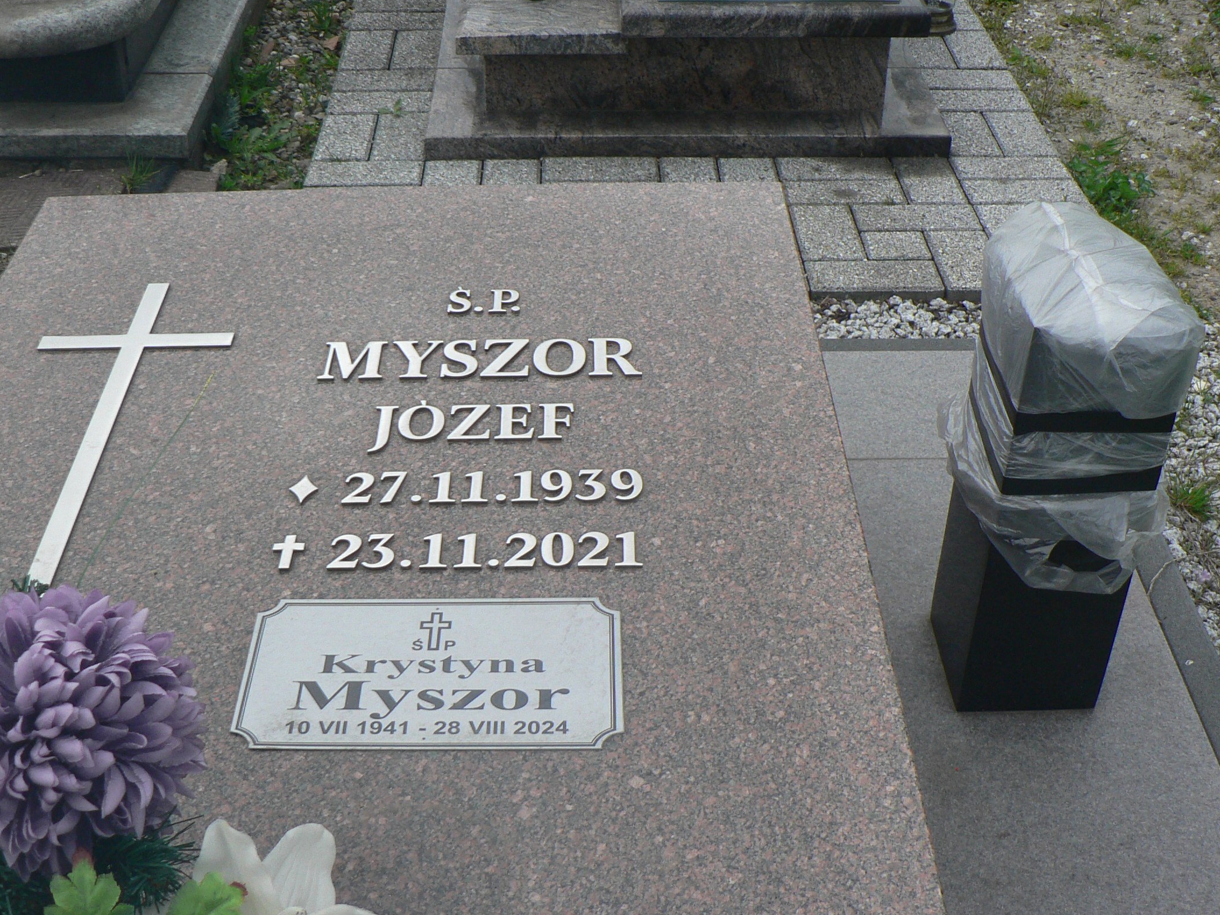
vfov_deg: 32.9
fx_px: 1551
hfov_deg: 42.8
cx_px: 510
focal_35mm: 44
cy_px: 469
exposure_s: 1/400
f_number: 2.8
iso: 100
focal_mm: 6
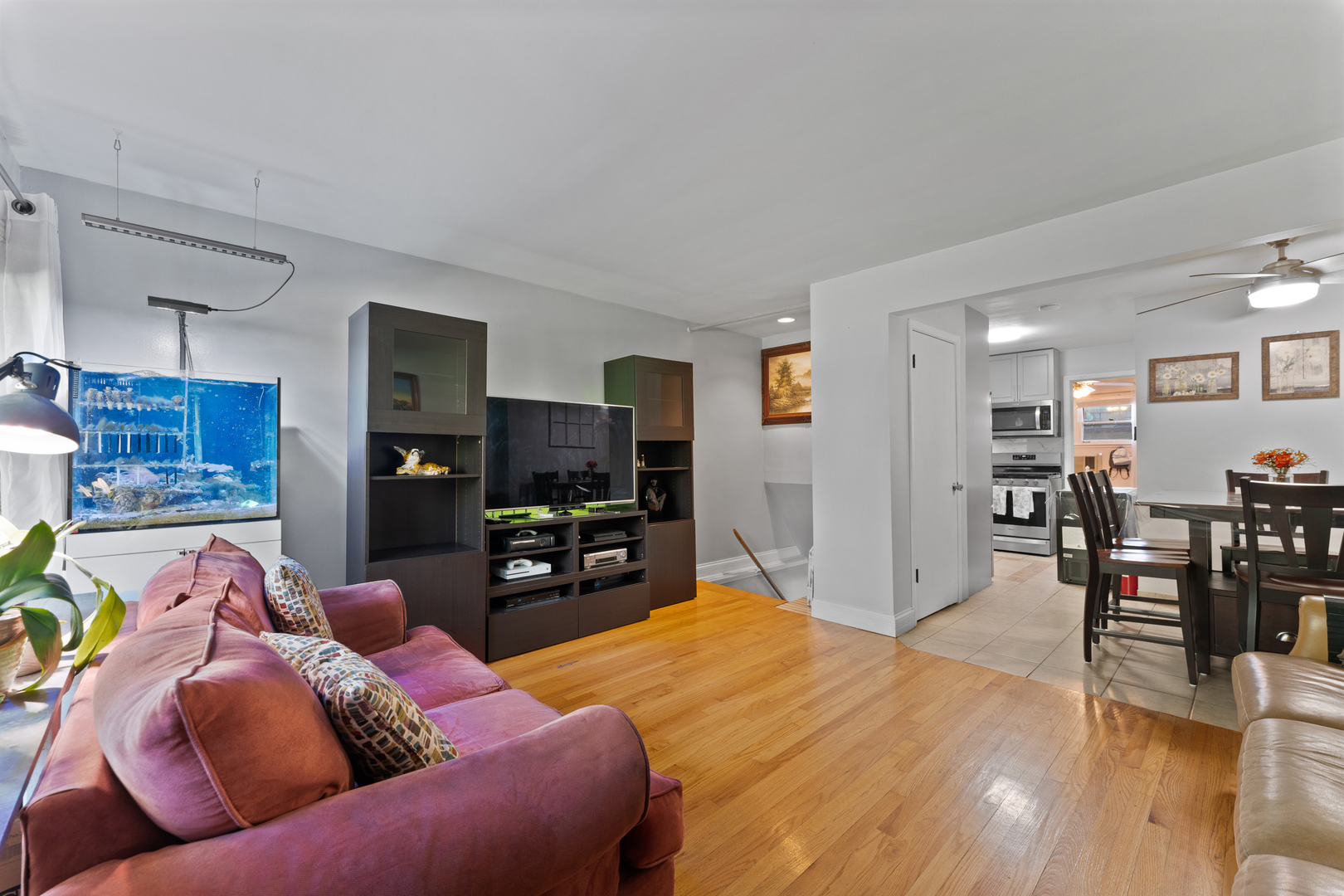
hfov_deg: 104.3
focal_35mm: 14
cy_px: 448
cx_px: 672
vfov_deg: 81.2
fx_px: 523
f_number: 7.1
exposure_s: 2.5
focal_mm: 14
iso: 640
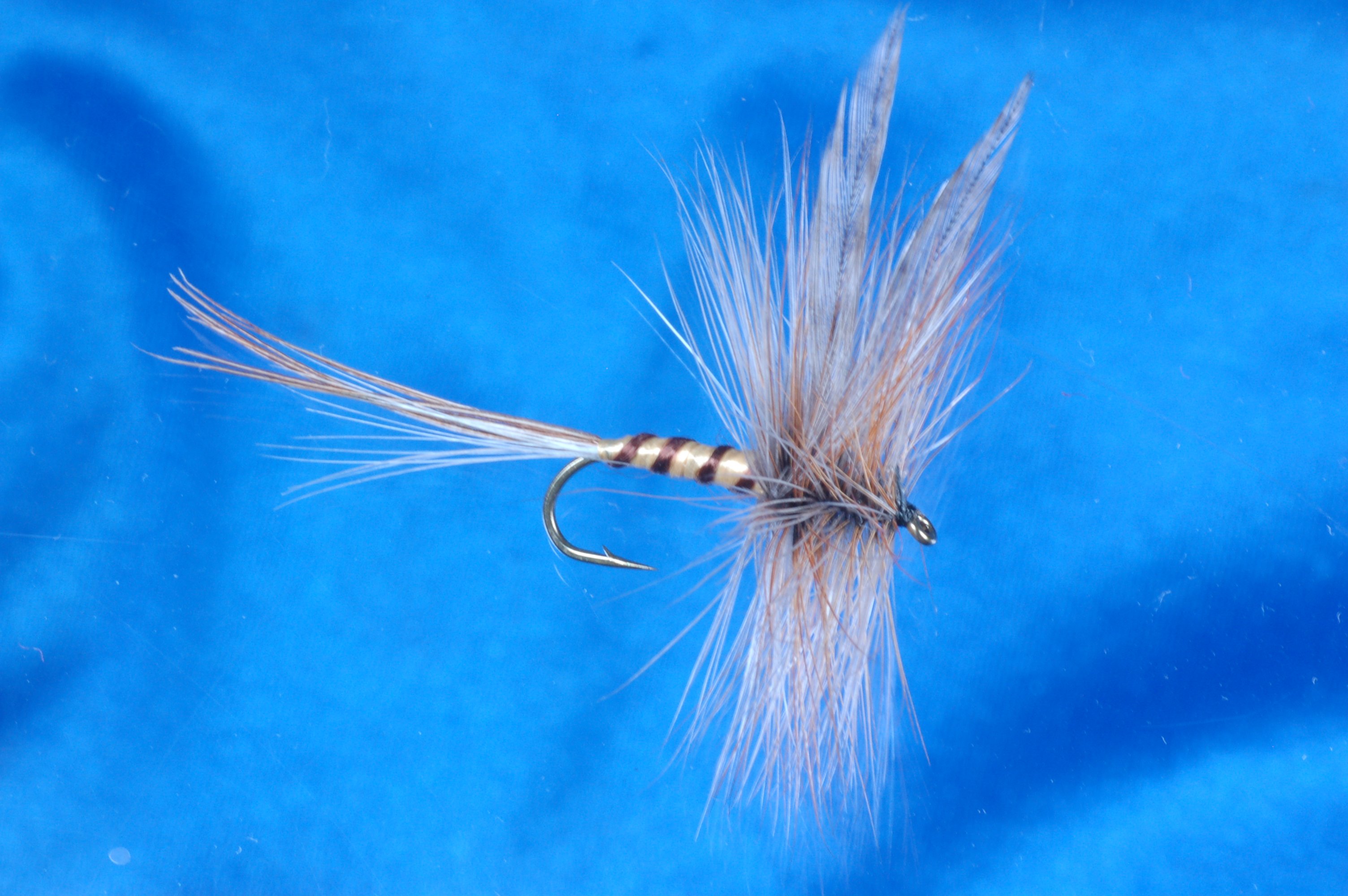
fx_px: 3928
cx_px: 674
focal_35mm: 105
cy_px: 448
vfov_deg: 13.0
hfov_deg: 19.5
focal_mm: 70
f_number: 22
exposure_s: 1/2.5
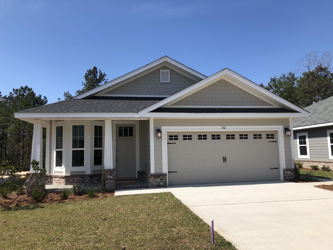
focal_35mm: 28
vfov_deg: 49.7
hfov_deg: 63.4
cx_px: 166
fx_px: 269
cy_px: 125
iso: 20
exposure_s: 1/2000
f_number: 1.8
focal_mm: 3.99
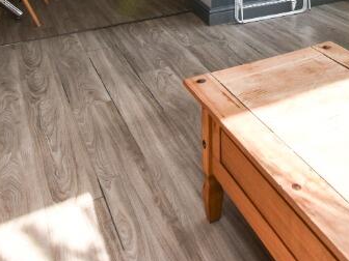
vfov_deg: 27.1
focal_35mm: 44
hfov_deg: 39.9
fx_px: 444
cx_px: 311
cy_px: -85
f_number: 9
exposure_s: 1/40
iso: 200
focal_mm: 10
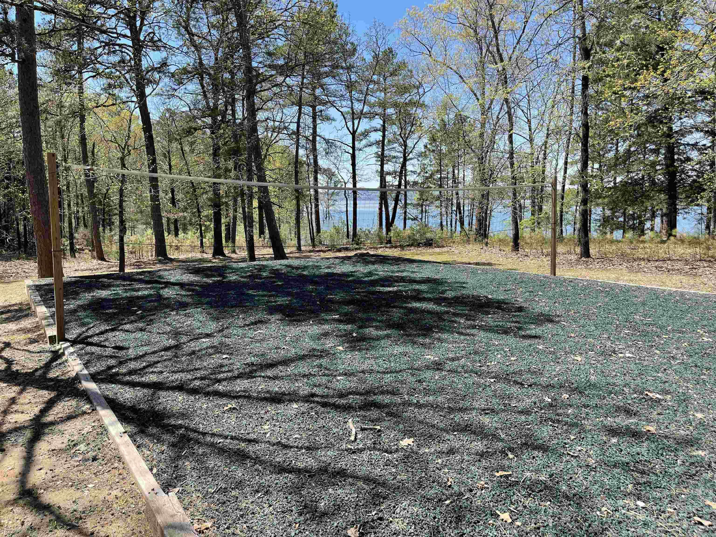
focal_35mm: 26
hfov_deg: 67.3
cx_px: 358
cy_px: 268
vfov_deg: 53.1
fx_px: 538
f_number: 1.6
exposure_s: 1/1370
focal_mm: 5.1
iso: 32
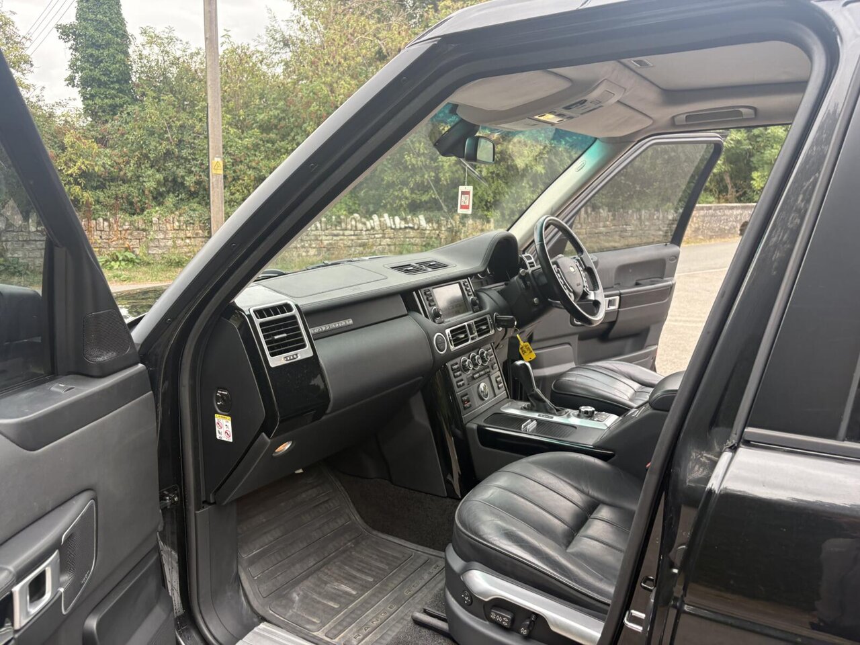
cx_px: 430
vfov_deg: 53.1
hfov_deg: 67.3
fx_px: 646
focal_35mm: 26
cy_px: 322
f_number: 1.6
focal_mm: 5.96
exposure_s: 1/161
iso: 40
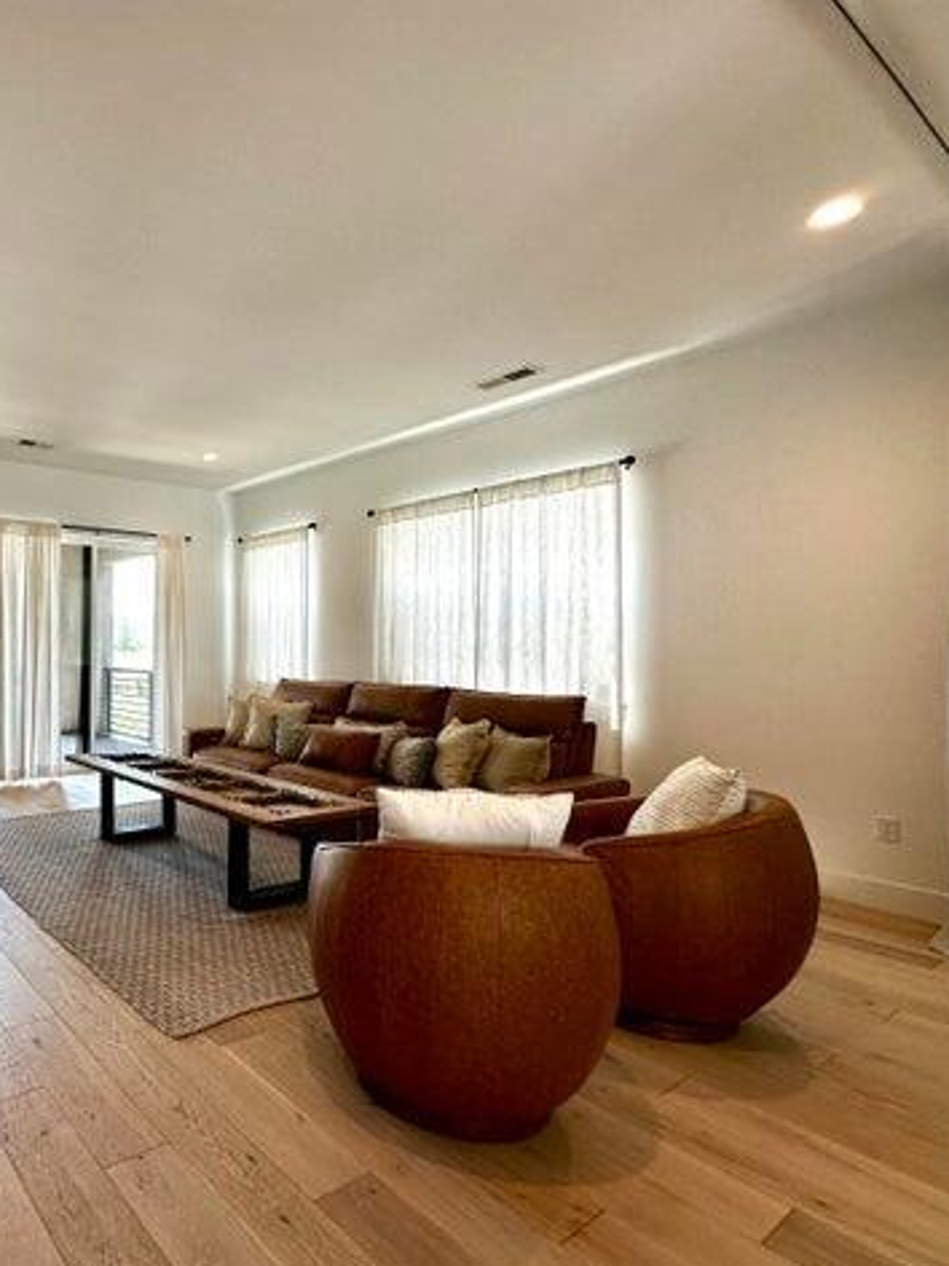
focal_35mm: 19
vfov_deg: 84.7
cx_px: 118
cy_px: 638
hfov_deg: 59.8
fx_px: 695
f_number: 2.2
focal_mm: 2.22
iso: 64
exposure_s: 1/120
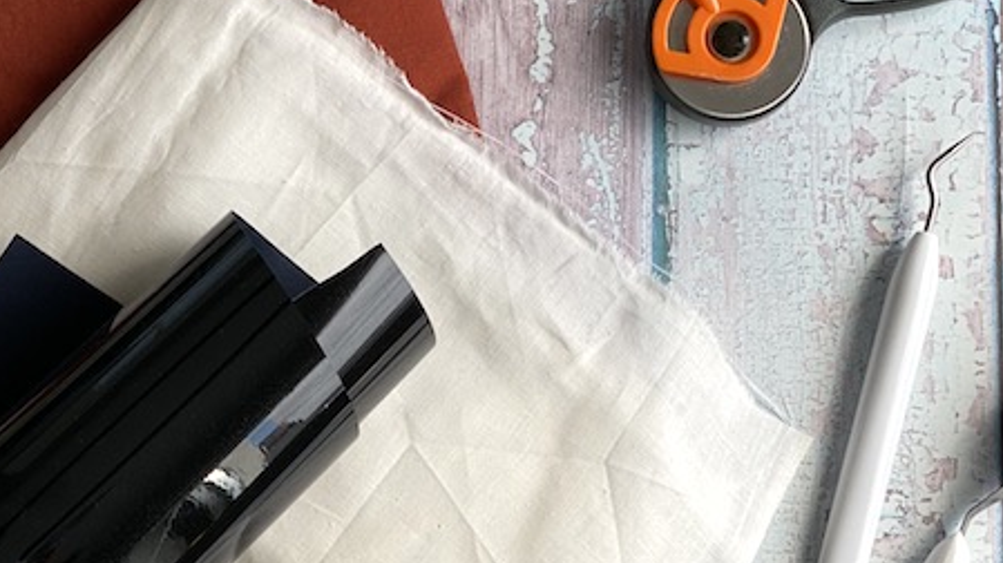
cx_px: 357
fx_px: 2685
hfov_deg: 21.1
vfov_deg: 11.9
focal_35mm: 101
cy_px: 398
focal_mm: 6
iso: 20
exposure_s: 1/417
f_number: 2
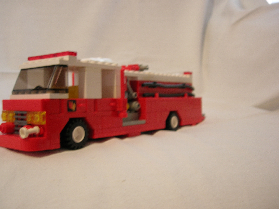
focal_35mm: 41
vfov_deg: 35.1
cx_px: 131
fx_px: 330
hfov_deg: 45.7
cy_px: 100
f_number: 2.8
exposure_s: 1/4
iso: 64
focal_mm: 7.8
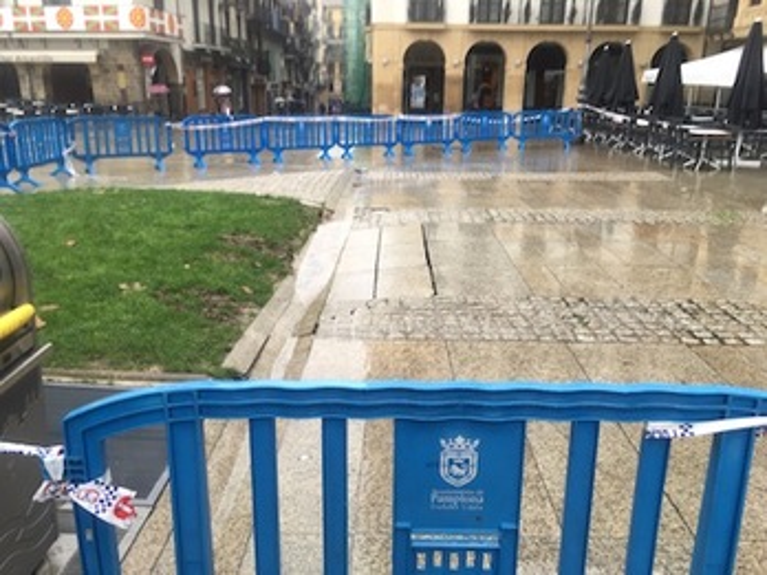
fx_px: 643
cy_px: 288
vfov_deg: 48.2
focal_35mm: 29
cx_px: 384
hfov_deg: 61.7
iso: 40
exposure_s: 1/100
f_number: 2.2
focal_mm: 4.15
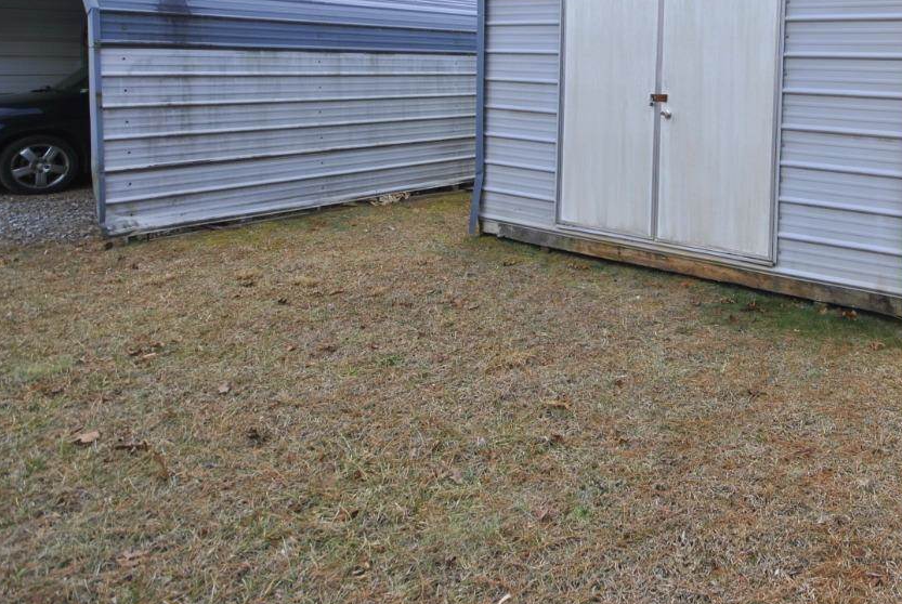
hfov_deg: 62.5
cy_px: 102
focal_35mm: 27
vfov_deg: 45.1
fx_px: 677
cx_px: 702
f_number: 6.3
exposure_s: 1/160
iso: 100
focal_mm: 10
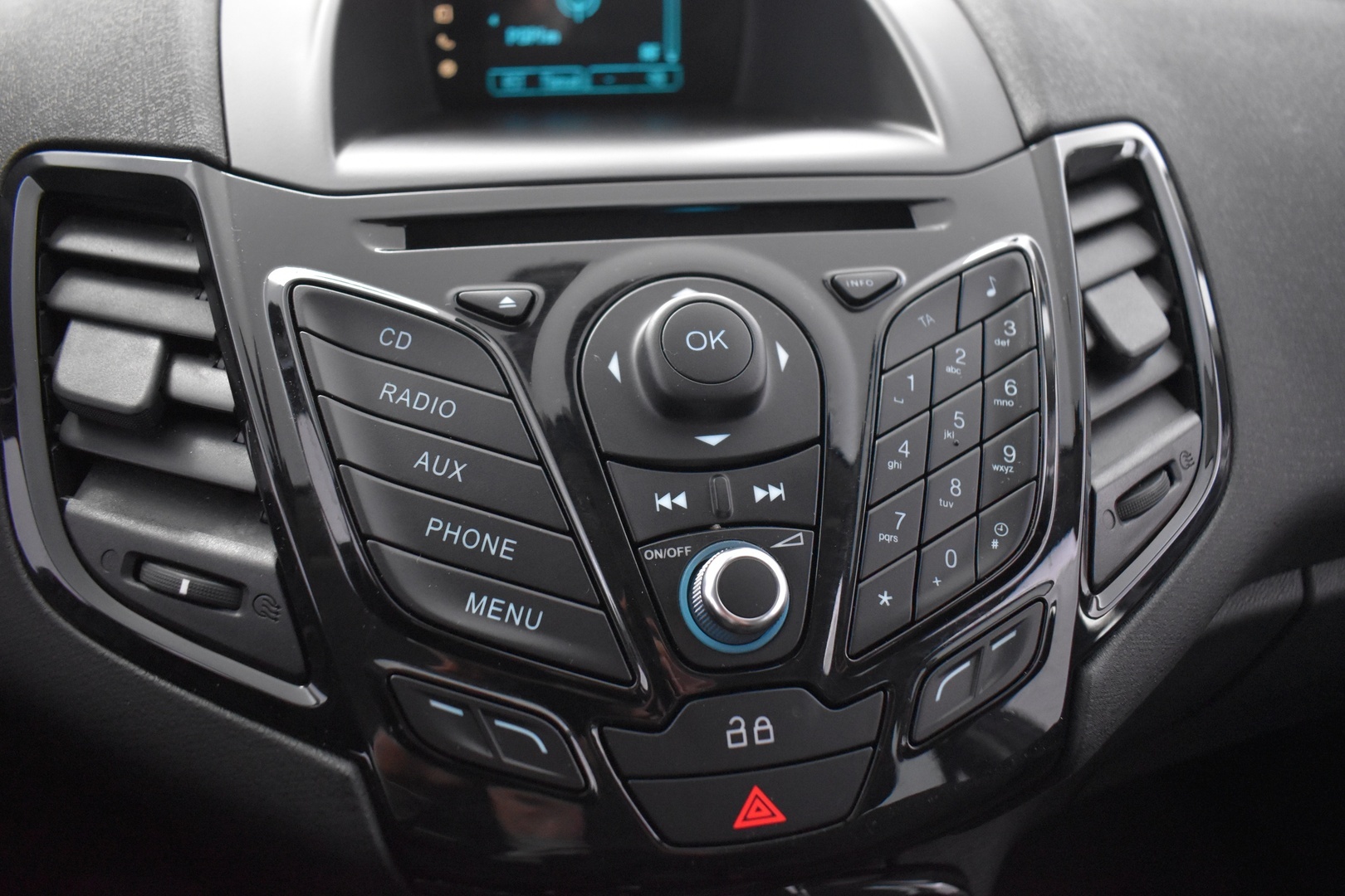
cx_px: 672
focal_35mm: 27
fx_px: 1009
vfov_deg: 47.9
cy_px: 448
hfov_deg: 67.4
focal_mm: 18
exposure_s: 1/30
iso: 3200
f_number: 3.5
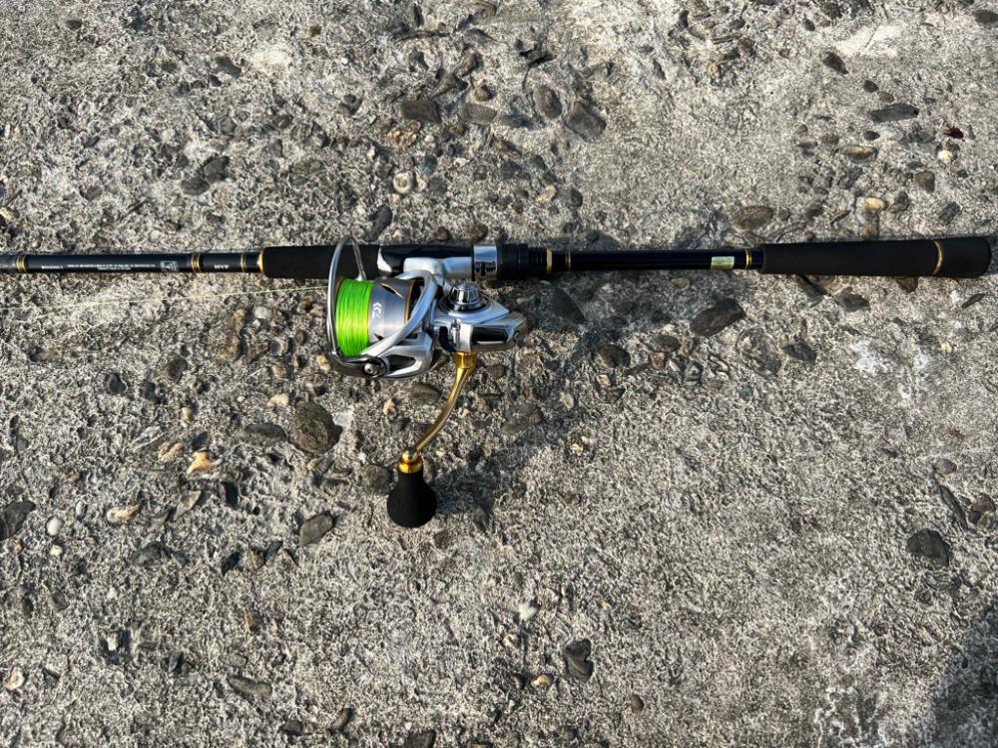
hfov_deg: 67.3
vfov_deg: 53.1
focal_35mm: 26
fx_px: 750
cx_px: 499
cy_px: 374
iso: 50
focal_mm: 5.7
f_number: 1.5
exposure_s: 1/2299
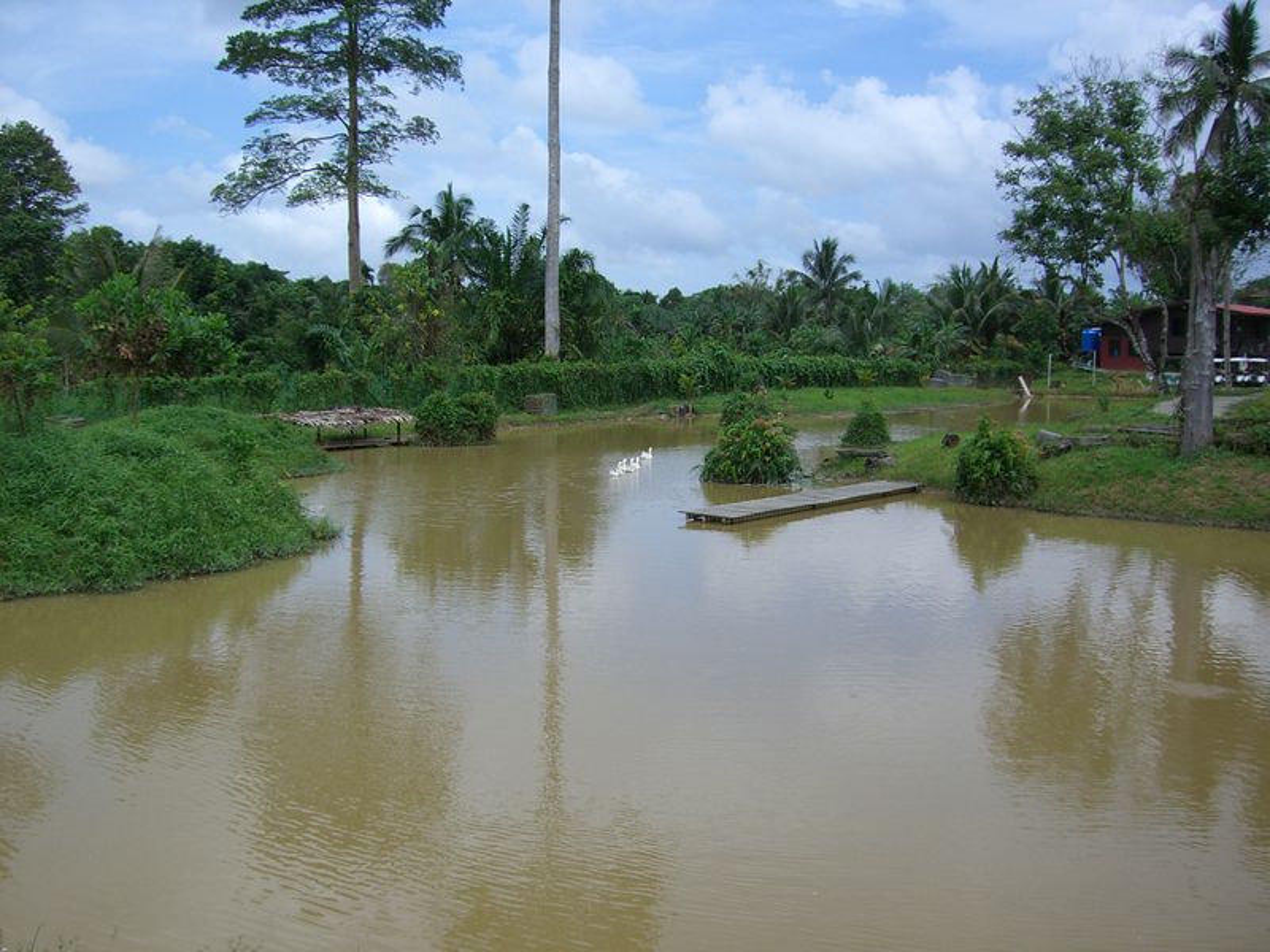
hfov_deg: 49.0
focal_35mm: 38
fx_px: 1394
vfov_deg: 37.7
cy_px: 476
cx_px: 635
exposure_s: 1/800
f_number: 4.3
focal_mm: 6.2
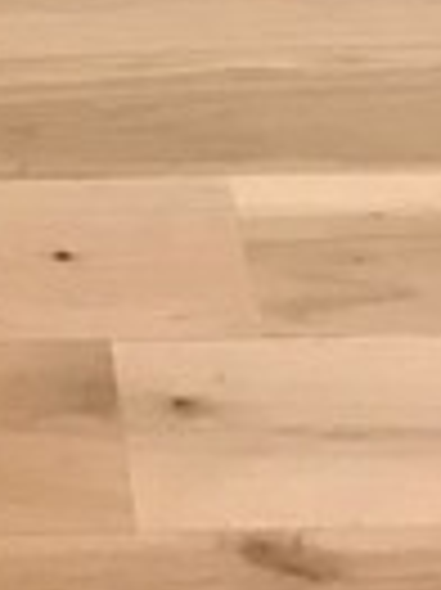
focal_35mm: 214
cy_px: -1635
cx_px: -248
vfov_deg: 7.2
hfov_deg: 6.8
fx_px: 3641
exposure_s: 1/15
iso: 40
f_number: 1.8
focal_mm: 3.99
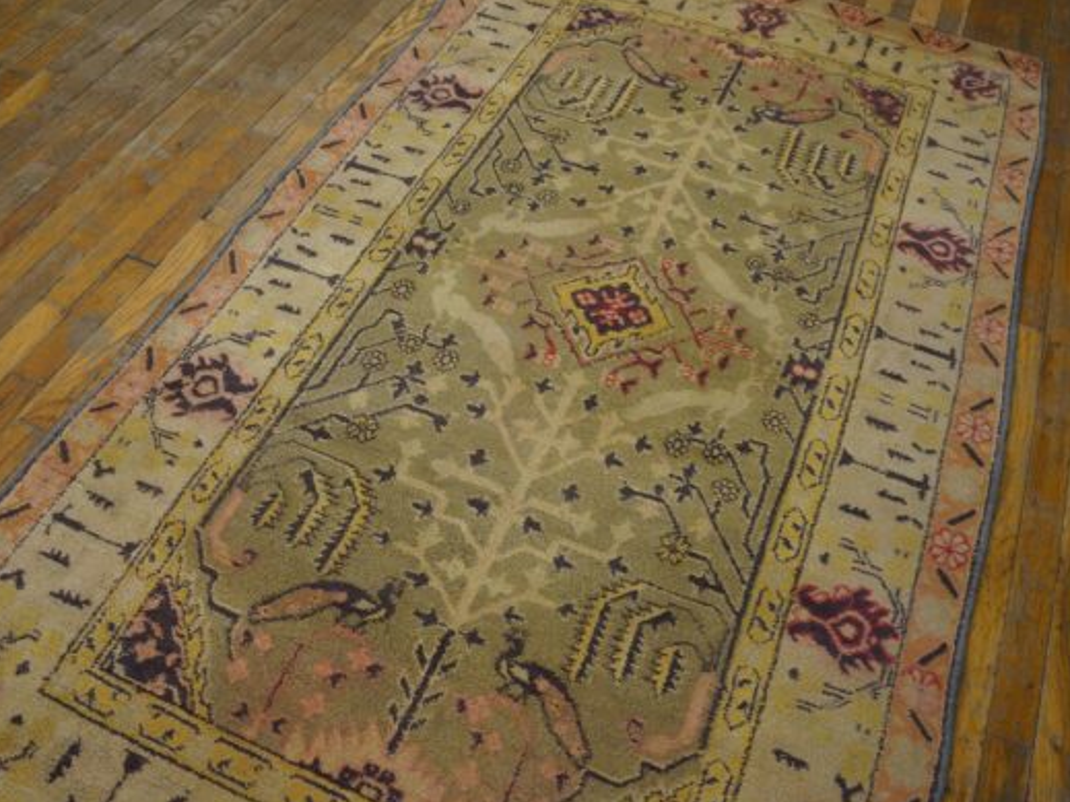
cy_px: 407
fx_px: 927
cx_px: 569
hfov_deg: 59.9
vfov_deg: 46.8
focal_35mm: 30
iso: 1250
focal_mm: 18
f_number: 4
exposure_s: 1/160
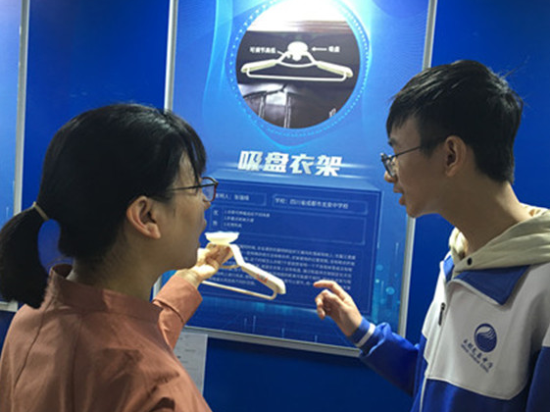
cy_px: 209
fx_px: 492
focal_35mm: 31
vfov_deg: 45.4
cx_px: 278
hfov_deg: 58.4
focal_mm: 4.15
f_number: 2.2
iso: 50
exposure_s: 1/33
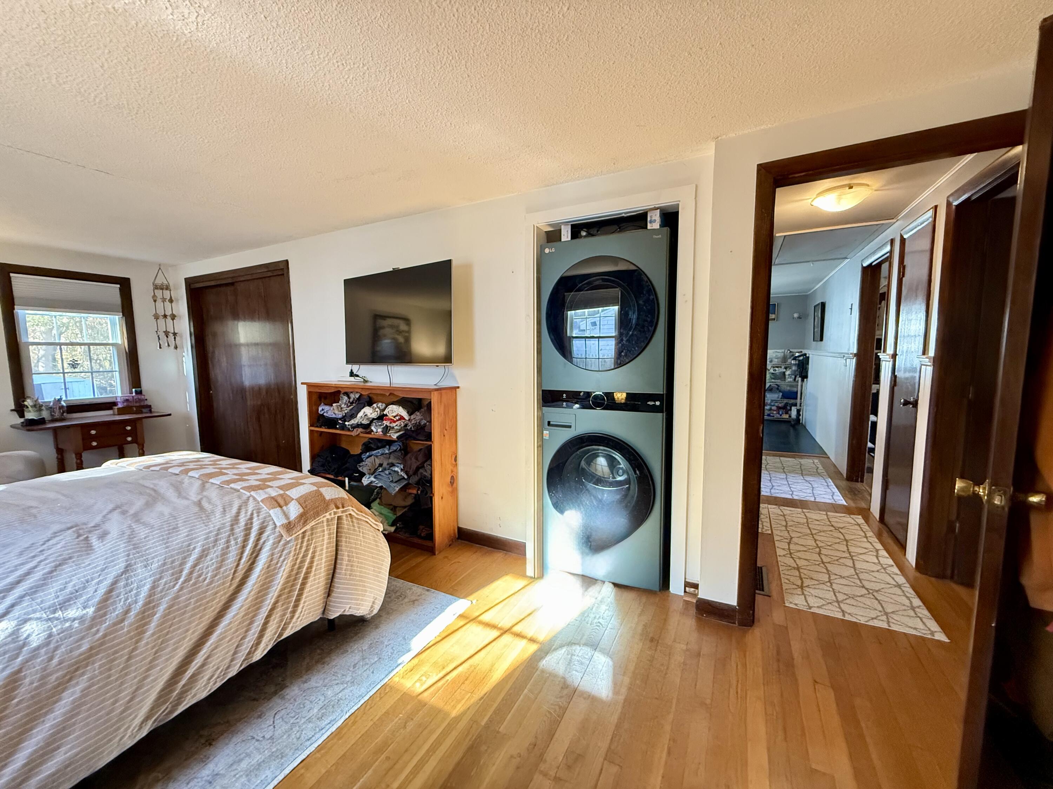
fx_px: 426
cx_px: 526
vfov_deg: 85.7
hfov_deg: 102.1
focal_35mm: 14
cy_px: 394
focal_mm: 2.22
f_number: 2.2
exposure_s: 1/60
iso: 640
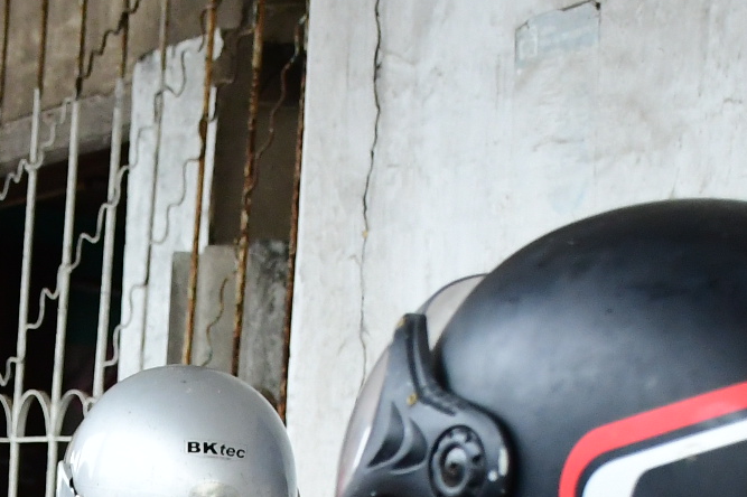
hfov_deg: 14.1
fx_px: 2988
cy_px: 735
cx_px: 72
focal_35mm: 144
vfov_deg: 9.3
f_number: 5
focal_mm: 23
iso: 1250
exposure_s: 1/200
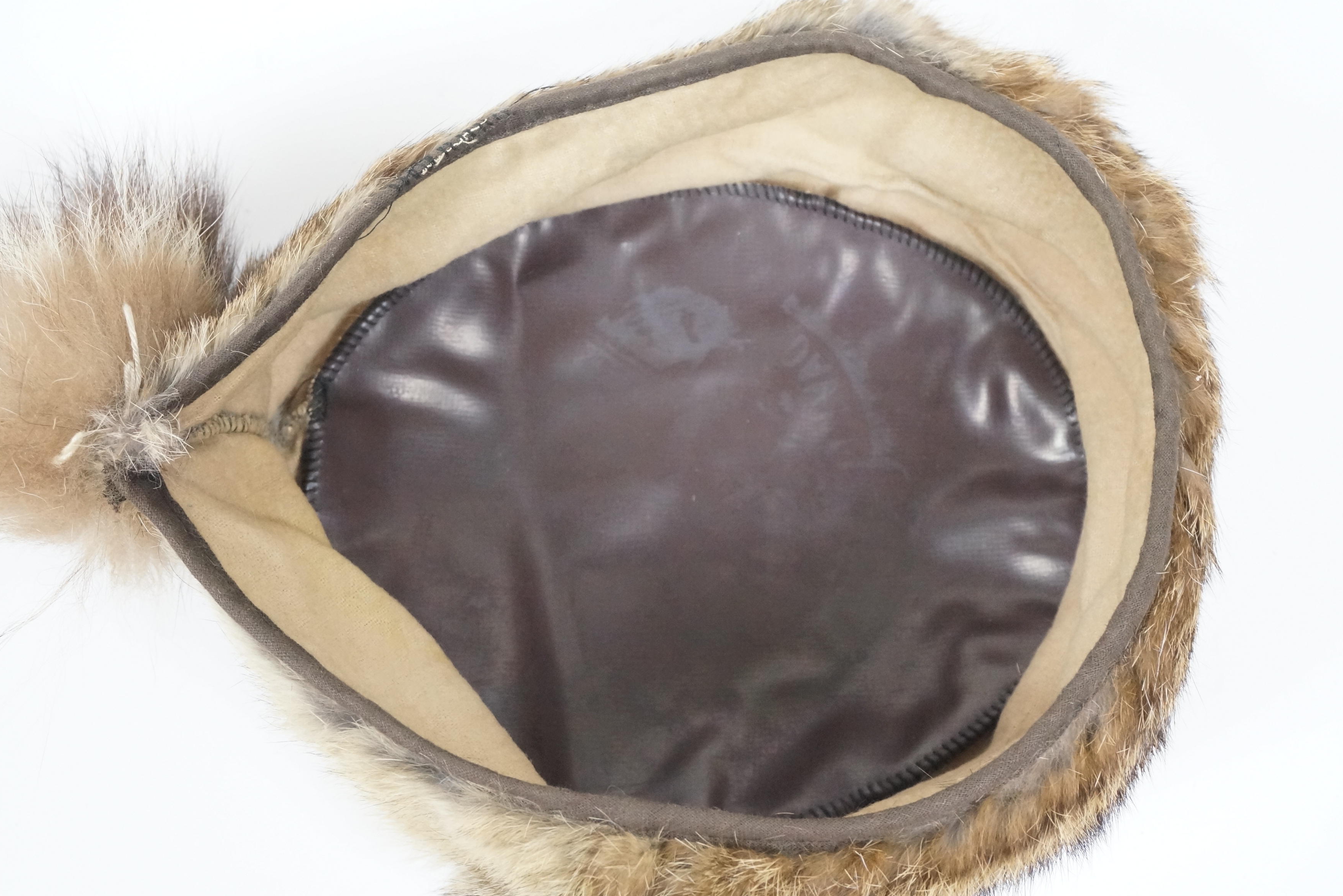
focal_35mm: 54
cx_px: 681
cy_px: 442
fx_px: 1996
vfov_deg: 25.3
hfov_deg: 37.2
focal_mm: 35
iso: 3200
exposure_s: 1/40
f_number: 7.1
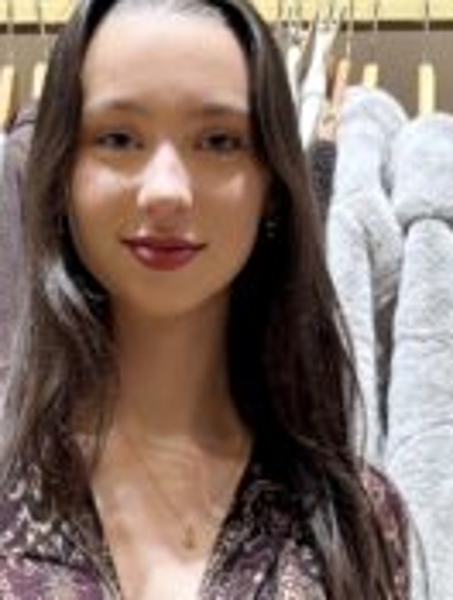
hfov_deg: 17.4
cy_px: 869
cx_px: 172
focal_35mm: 85
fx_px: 1478
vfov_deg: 20.2
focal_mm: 5.96
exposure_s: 1/50
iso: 80
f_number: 1.6
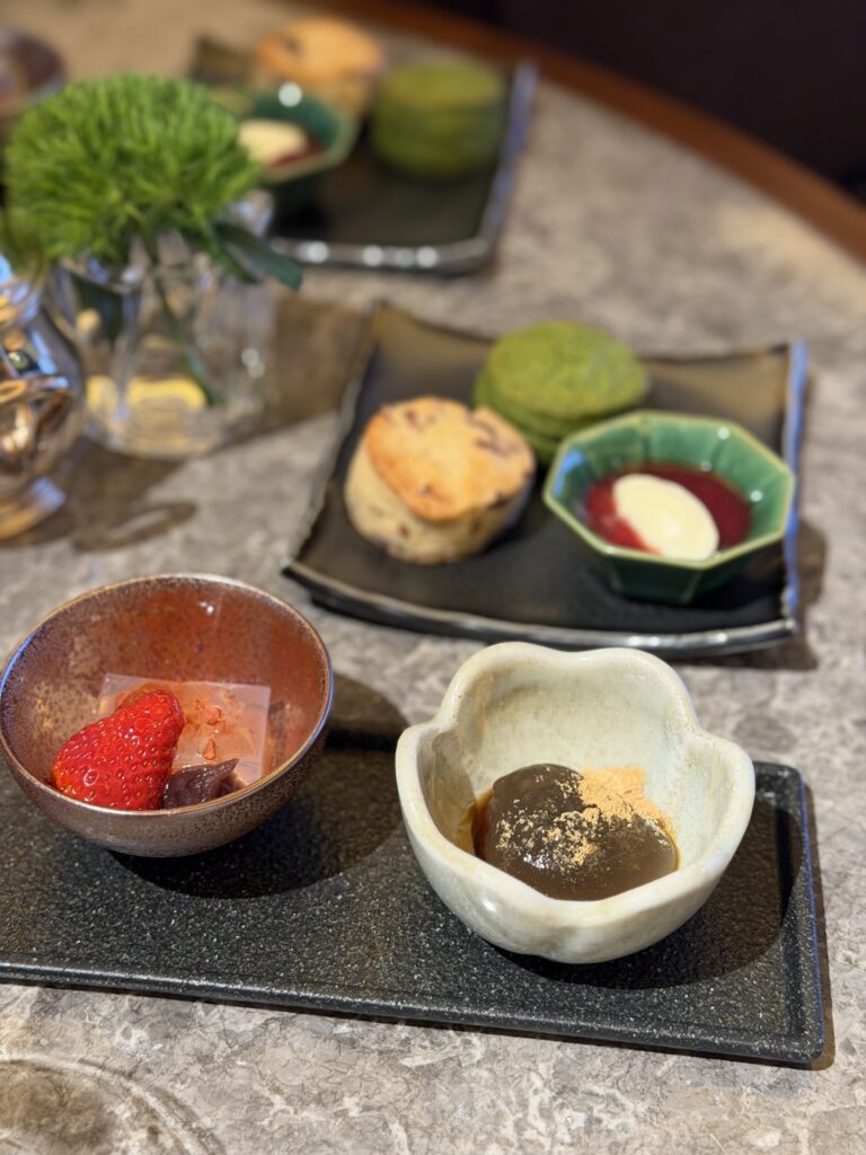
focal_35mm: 48
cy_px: 578
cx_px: 433
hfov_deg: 30.3
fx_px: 1601
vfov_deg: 39.7
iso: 200
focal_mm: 6.76
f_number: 1.78
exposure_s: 1/60
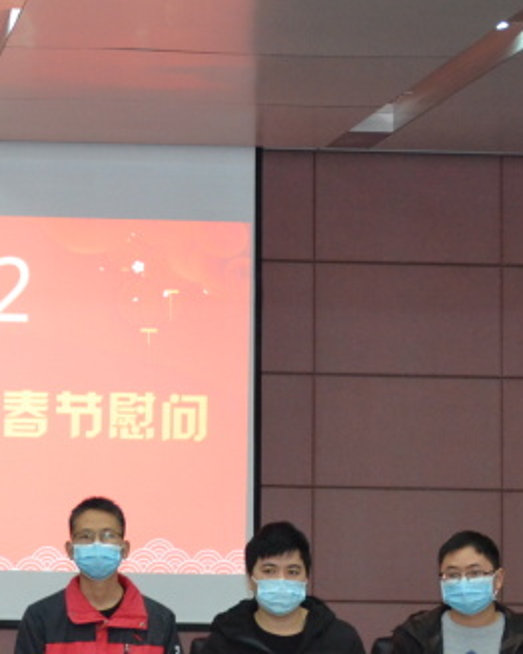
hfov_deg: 13.4
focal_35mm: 111
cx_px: -168
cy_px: 378
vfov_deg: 17.3
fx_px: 2150
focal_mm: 24
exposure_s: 1/60
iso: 1400
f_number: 3.8
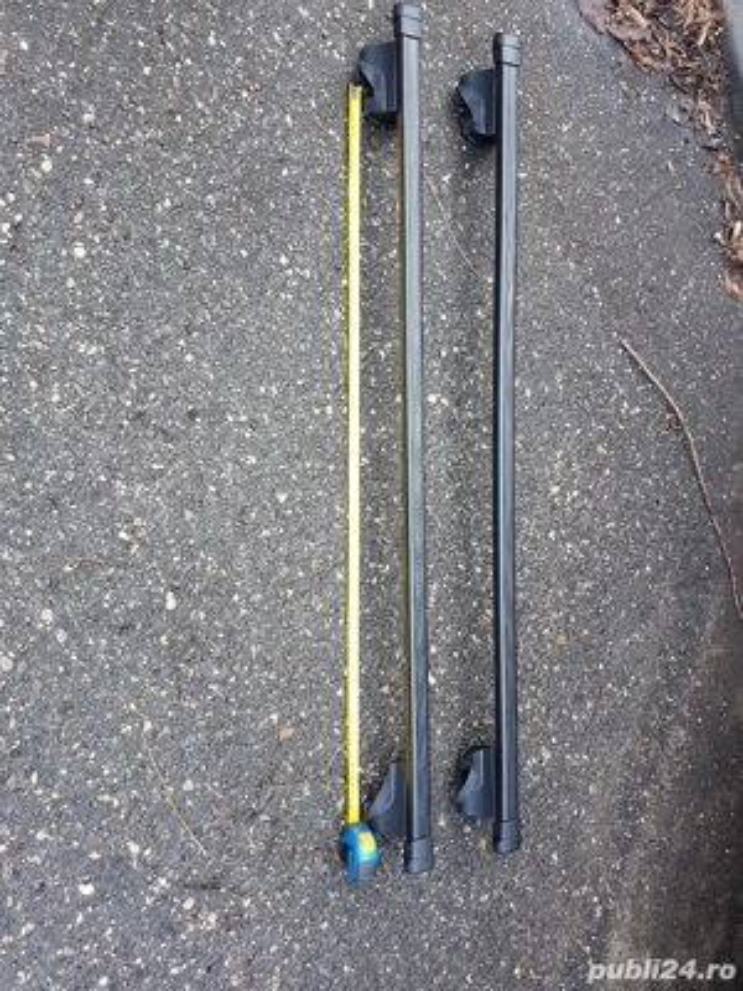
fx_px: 744
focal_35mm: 26
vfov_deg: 67.3
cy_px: 496
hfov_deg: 53.1
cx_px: 372
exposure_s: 1/100
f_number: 1.7
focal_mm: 4.2
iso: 64
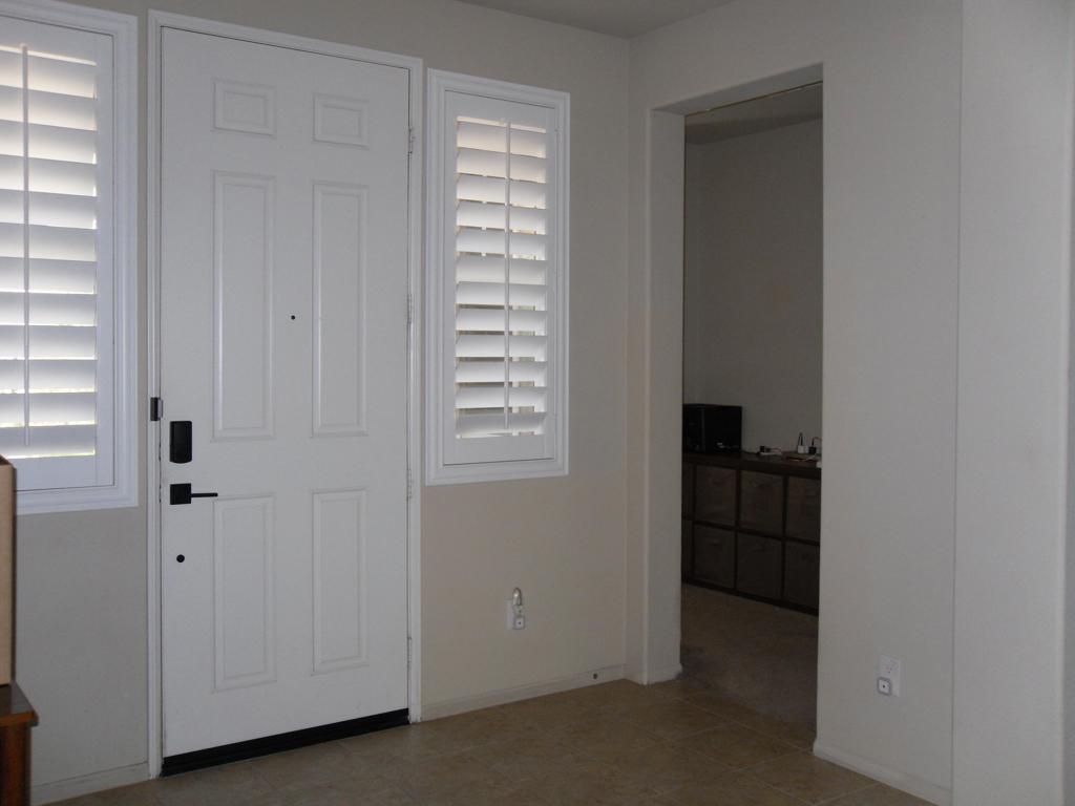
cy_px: 403
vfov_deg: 40.7
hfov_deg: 52.6
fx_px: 1087
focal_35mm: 35
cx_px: 538
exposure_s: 1/45
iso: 200
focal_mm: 6.3
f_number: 3.5
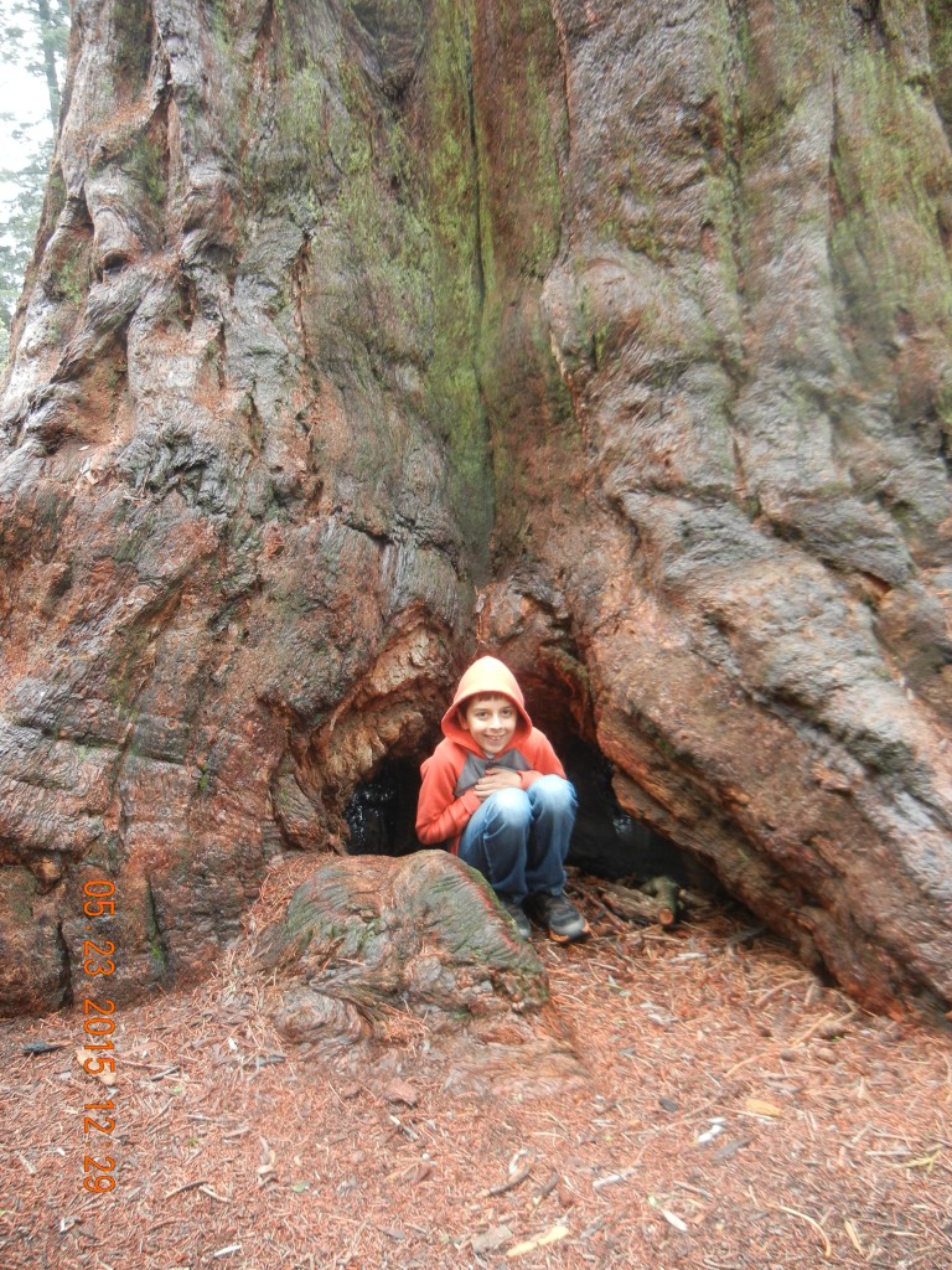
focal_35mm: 30
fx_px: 1100
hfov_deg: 46.8
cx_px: 476
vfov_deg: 60.0
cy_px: 635
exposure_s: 1/60
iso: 266
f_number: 3.5
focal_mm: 5.4
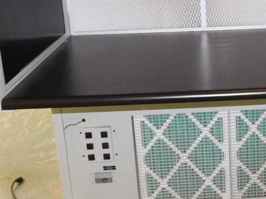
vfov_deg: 22.5
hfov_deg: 28.7
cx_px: 257
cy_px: 29
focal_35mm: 64
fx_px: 492
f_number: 3
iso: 200
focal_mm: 4
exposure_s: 1/30
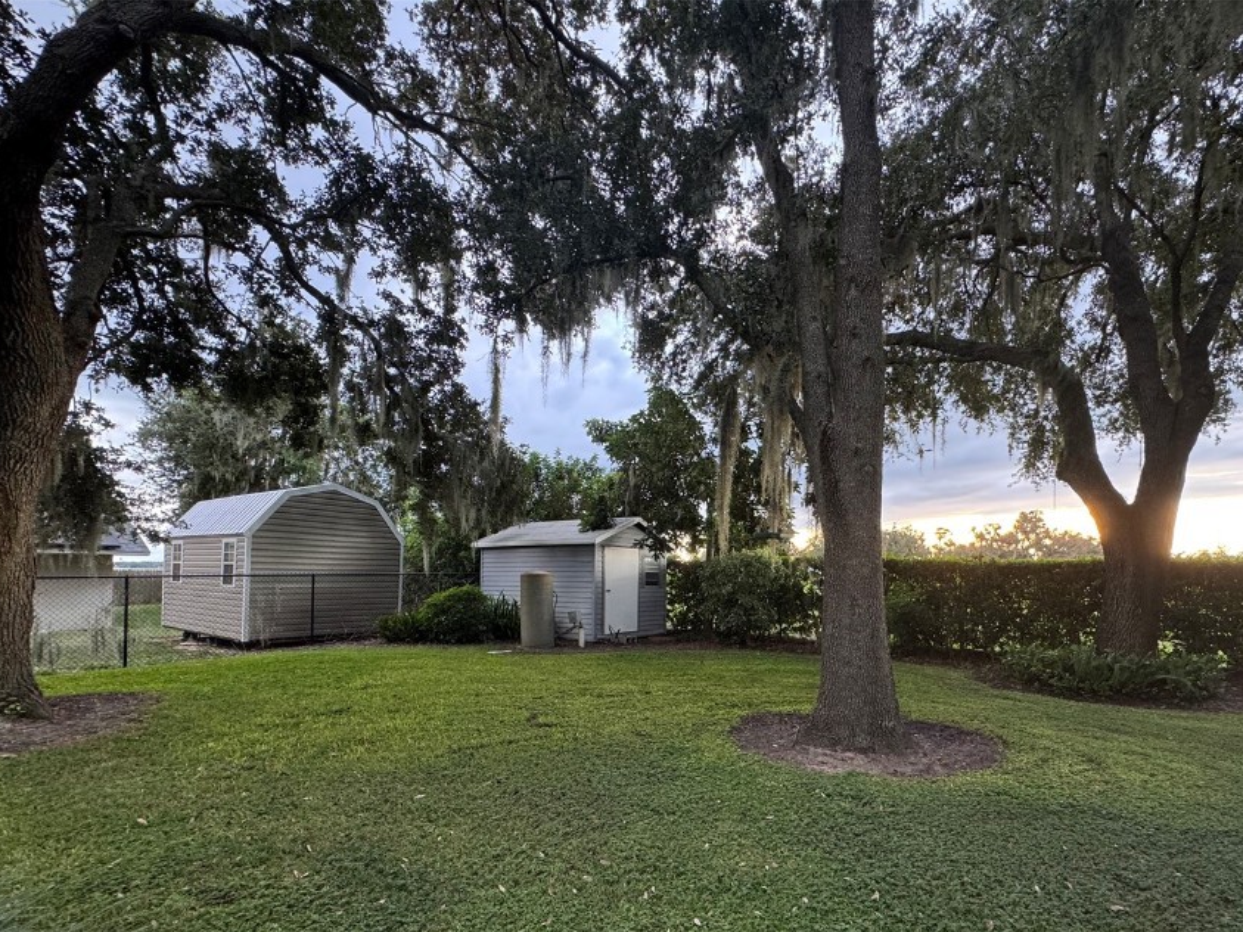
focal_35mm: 17
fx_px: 610
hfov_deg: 90.2
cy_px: 565
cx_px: 724
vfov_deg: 73.8
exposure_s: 1/99
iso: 160
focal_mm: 2.22
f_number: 2.2
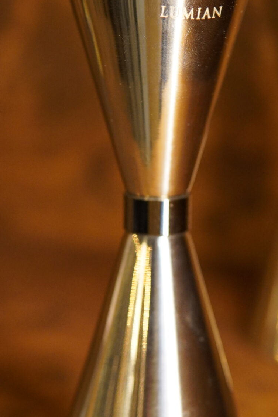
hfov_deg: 13.4
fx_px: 1181
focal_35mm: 102
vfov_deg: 20.0
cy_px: 223
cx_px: 171
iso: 1600
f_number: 2.5
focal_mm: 30
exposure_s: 1/160
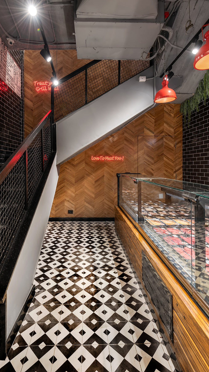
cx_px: 84
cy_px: 184
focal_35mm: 17
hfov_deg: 63.4
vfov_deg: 95.9
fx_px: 168
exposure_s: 1/1.25
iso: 100
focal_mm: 16
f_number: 8
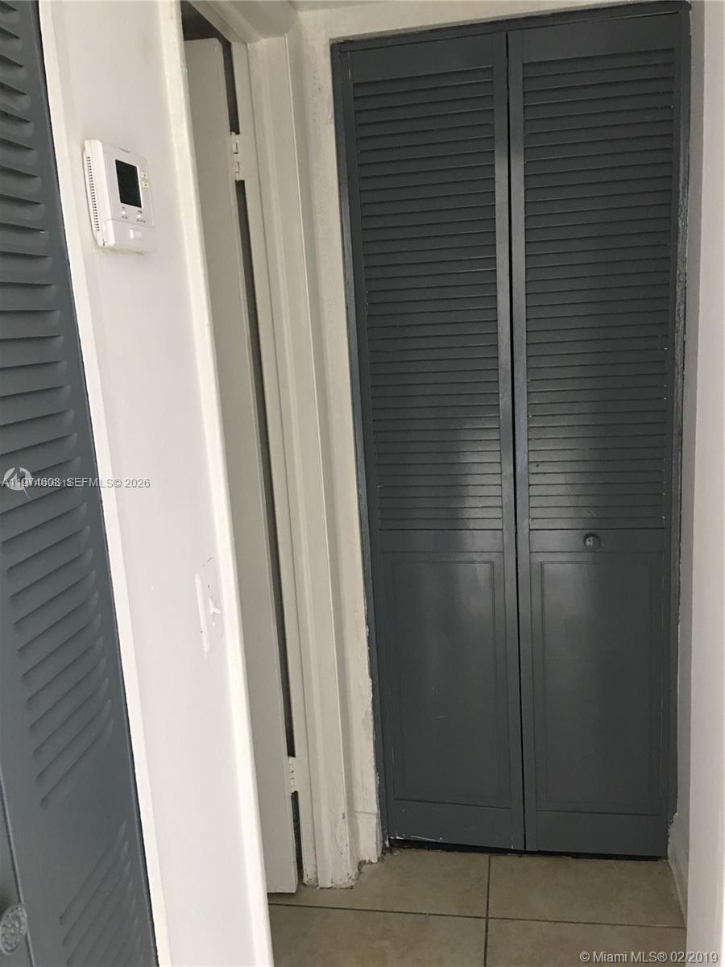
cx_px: 362
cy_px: 484
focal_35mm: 29
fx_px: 810
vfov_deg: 61.7
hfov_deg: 48.2
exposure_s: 1/17
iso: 80
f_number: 2.2
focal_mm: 4.15
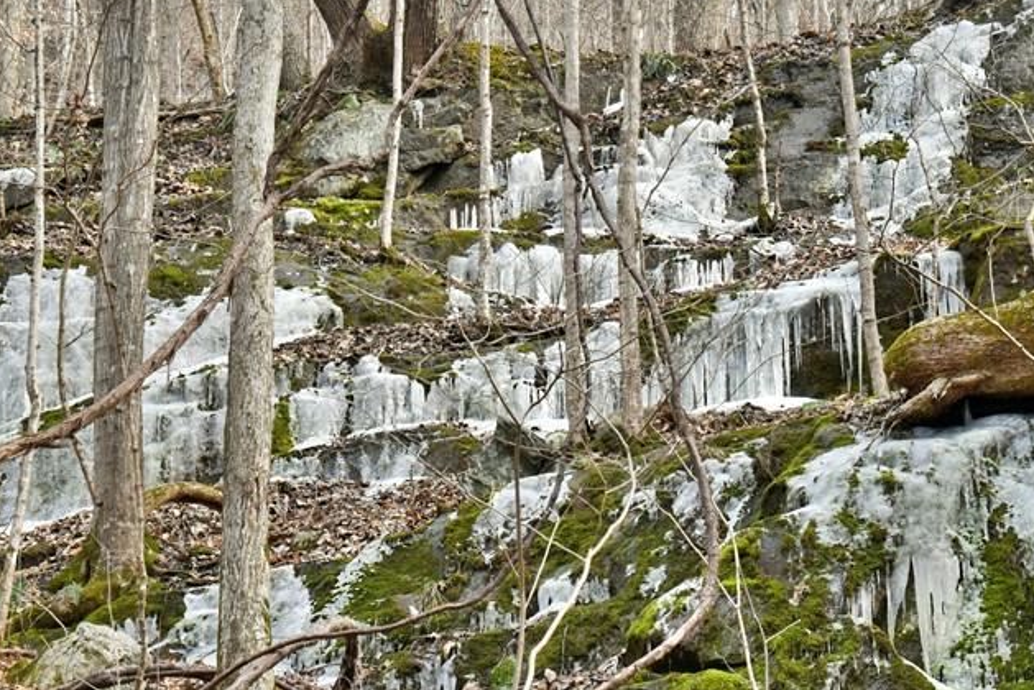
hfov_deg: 19.1
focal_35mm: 107
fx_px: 3075
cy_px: 394
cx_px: 456
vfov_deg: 12.8
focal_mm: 62
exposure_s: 1/400
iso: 1600
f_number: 5
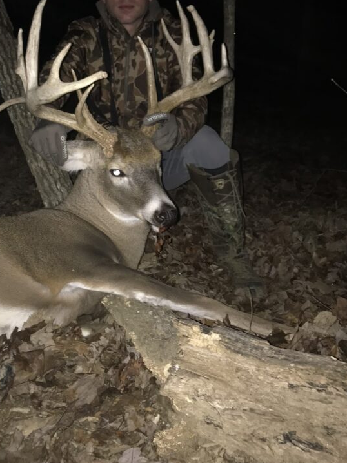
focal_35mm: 40
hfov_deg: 35.5
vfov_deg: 46.6
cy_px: 194
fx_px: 534
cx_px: 104
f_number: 1.8
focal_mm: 3.99
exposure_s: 1/16
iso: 64
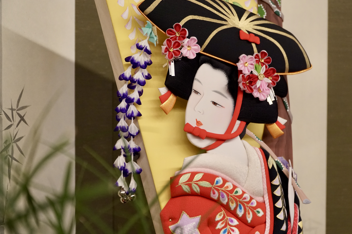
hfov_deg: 27.9
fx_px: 709
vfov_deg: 18.8
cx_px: 192
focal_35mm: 73
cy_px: 102
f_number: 4
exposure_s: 1/160
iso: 2000
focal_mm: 43
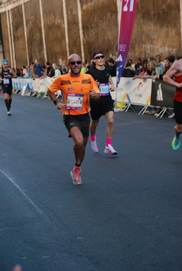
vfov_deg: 18.1
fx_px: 849
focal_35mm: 112
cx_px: 91
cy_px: 136
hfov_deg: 12.2
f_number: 5.6
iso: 1000
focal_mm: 75
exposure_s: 1/640
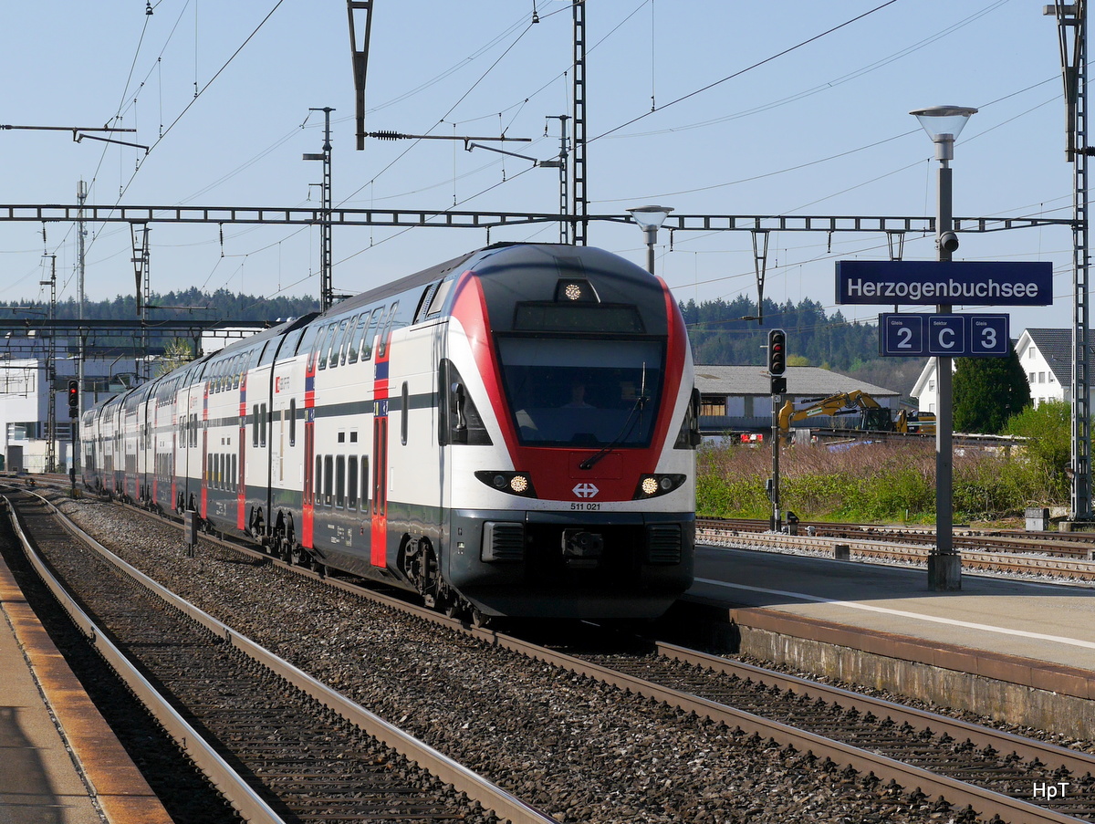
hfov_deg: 23.3
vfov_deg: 17.6
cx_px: 548
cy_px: 412
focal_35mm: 84
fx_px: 2660
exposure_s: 1/400
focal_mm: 42
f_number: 9
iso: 160
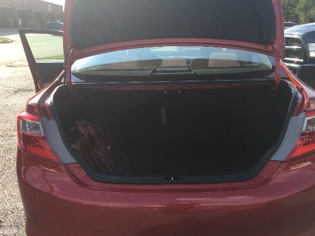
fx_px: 319
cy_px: 126
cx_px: 173
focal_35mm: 35
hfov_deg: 52.5
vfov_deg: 40.7
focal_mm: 4.15
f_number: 2.2
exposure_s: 1/712
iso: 25
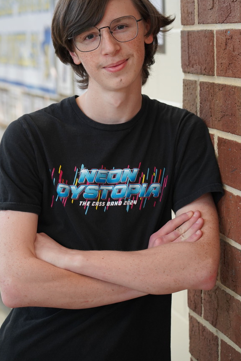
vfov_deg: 20.4
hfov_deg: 13.7
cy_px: 146
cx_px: 106
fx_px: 1003
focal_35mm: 100
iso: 1600
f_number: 4
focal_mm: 84
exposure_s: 1/160
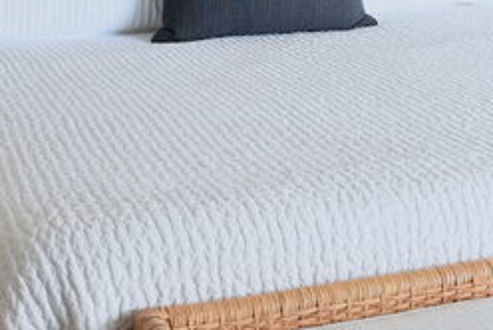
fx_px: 1357
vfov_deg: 13.7
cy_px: 24
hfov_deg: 20.6
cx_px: 254
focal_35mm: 99
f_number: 9
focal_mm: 24
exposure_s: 1.6
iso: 100
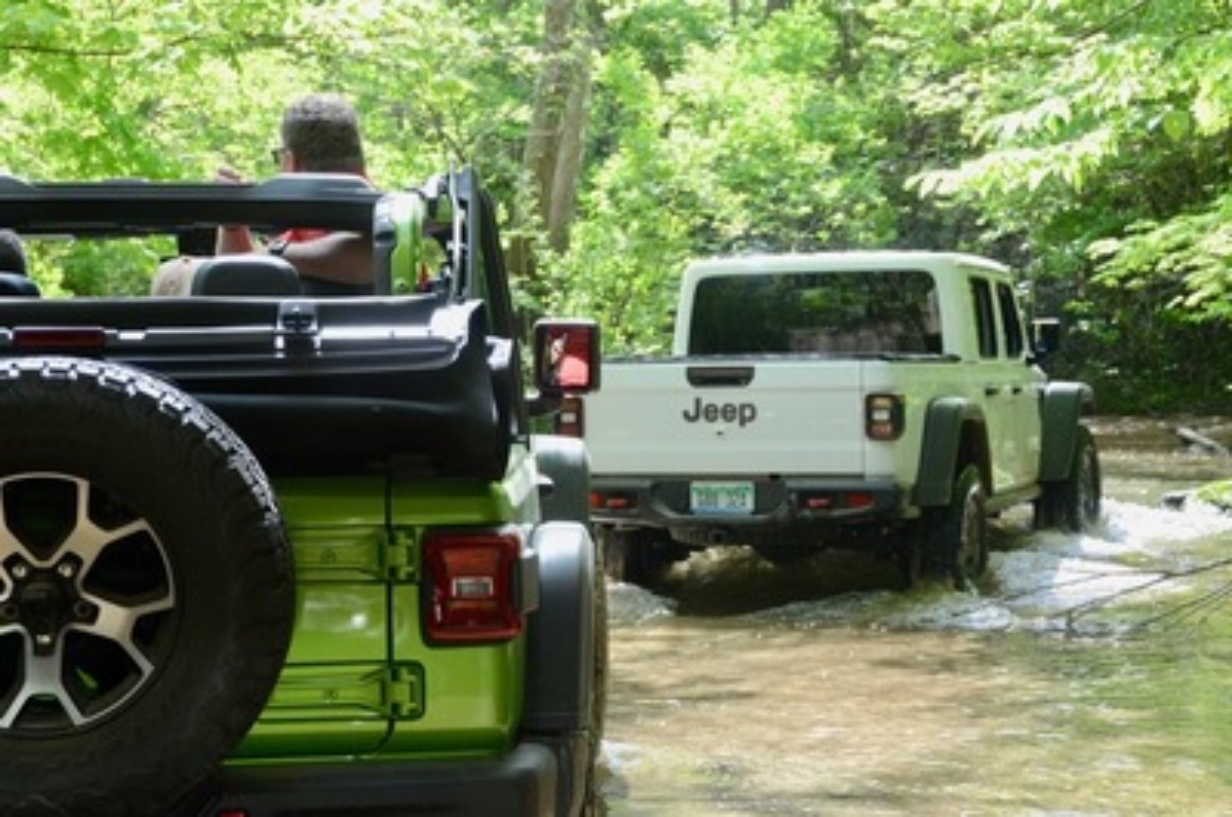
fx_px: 2664
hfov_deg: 26.0
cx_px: 616
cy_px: 408
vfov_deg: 17.4
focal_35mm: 78
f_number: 7.1
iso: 800
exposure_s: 1/160
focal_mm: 52
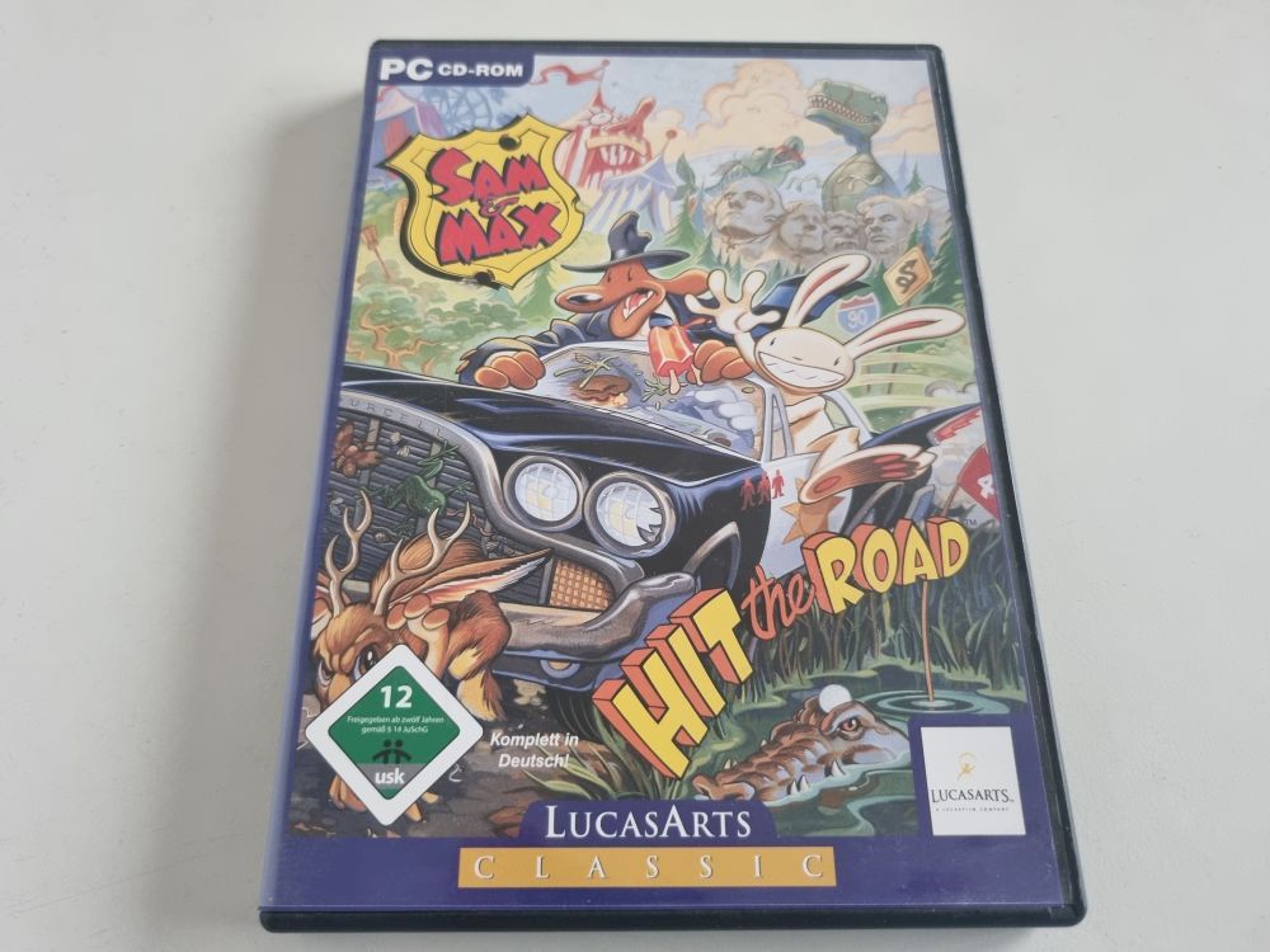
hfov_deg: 67.3
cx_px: 635
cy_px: 476
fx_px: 954
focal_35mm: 26
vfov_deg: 53.1
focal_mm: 5.4
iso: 320
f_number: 1.8
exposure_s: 1/50
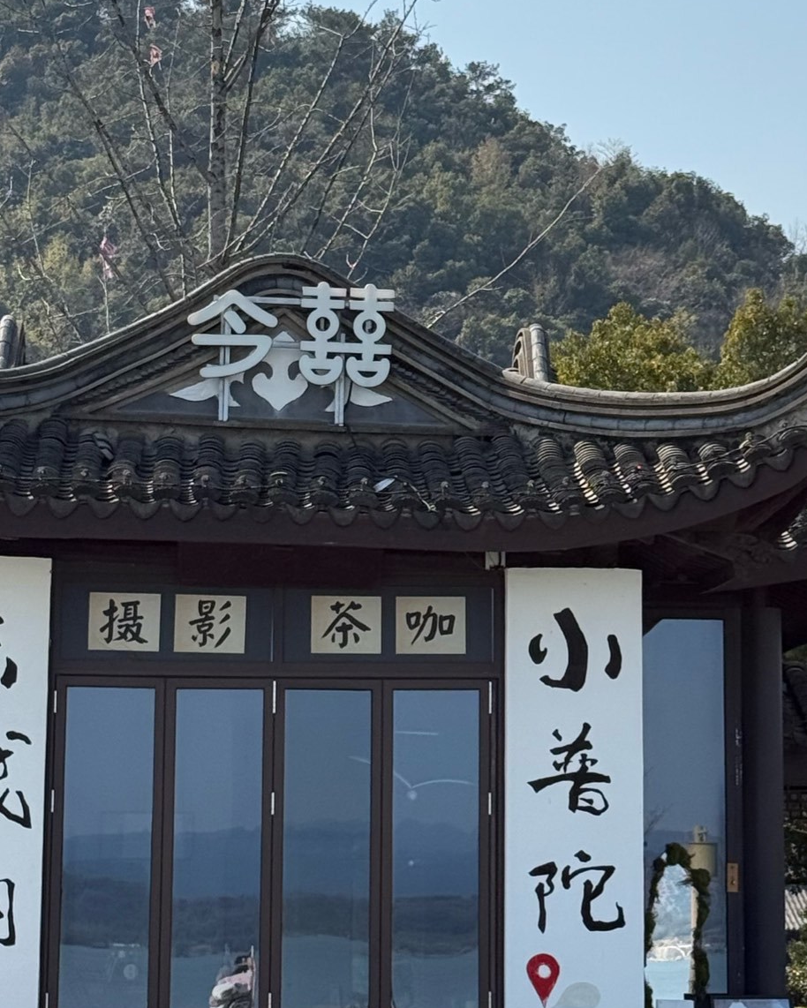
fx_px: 3343
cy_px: 402
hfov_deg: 13.8
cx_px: 466
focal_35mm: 112
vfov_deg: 17.1
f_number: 1.78
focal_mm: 6.76
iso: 64
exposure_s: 1/6024
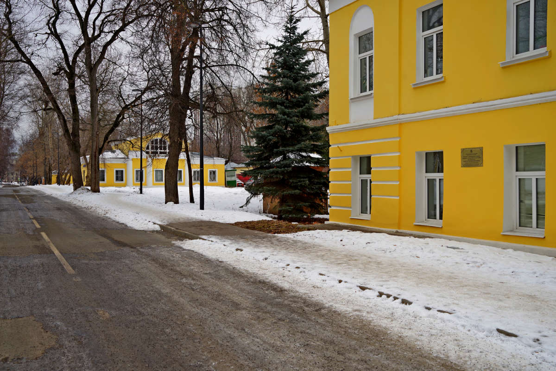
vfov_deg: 38.9
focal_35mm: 34
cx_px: 278
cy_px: 186
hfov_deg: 55.8
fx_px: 525
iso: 100
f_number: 8
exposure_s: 1/100
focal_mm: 34
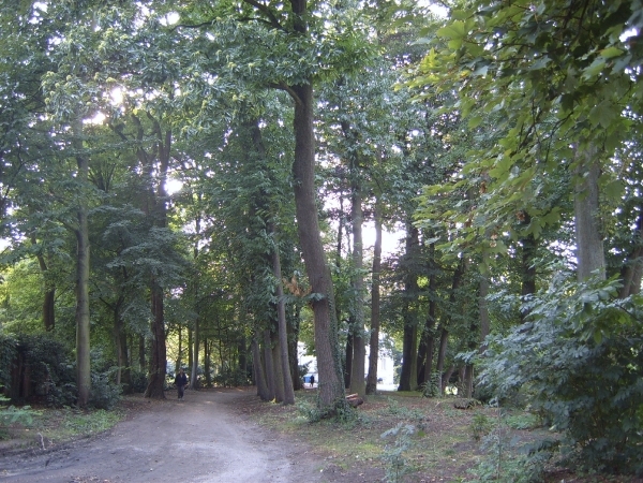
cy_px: 242
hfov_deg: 52.6
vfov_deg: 40.7
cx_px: 322
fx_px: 650
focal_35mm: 35
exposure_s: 1/30
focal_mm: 5.8
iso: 50
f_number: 2.8
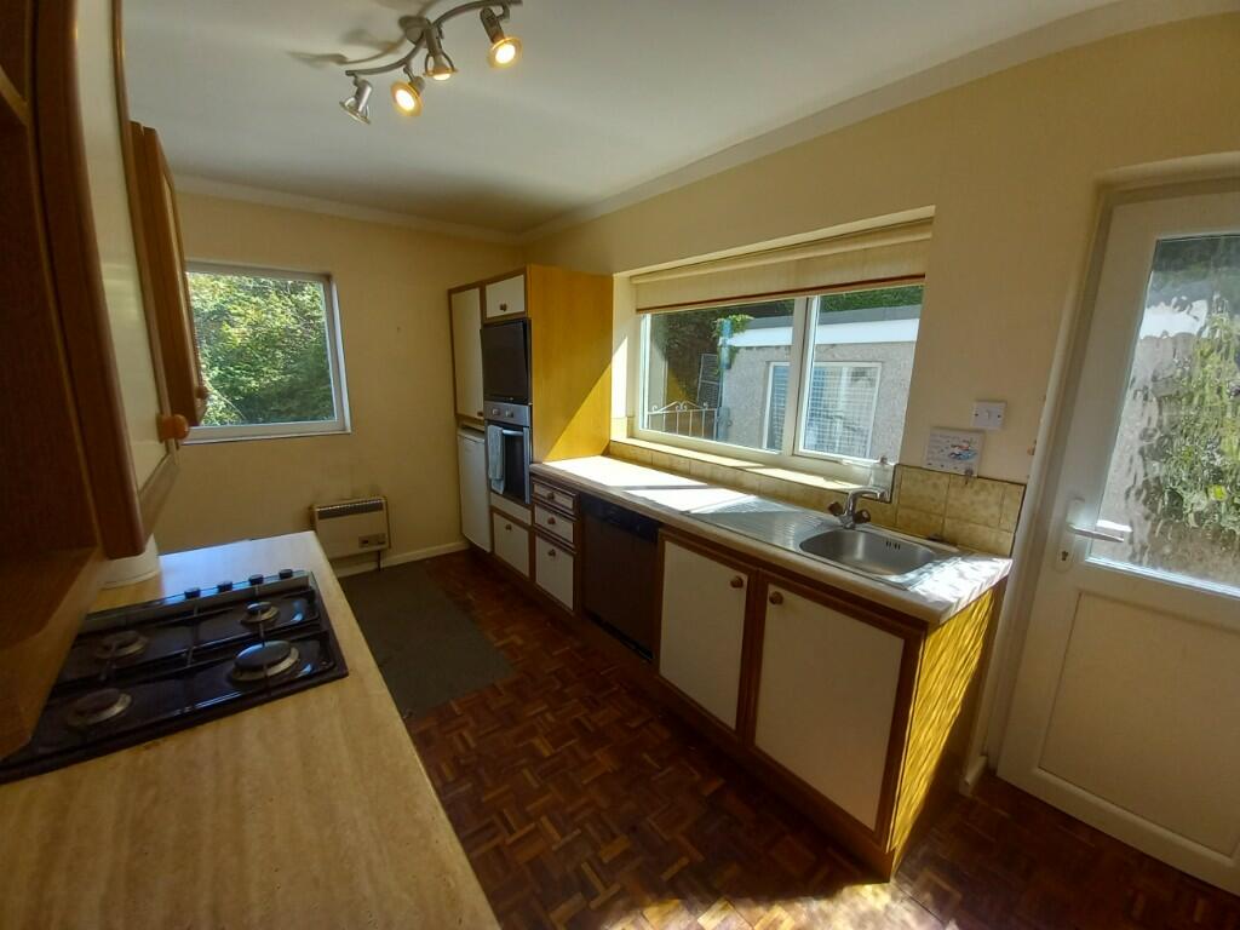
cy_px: 465
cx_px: 620
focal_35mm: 13
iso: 40
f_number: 2.2
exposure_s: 1/128
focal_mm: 1.13
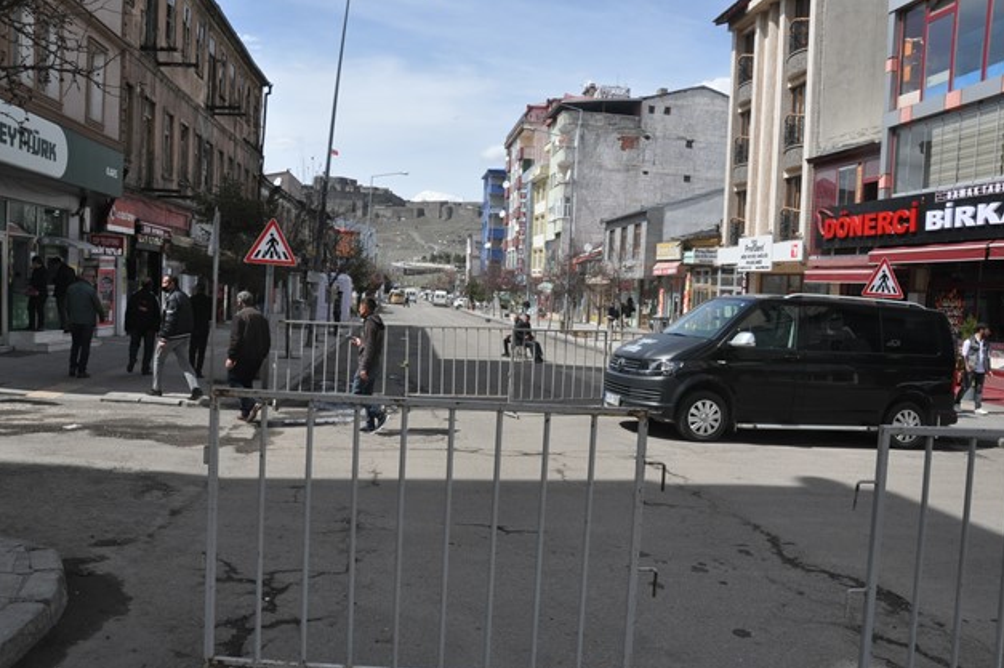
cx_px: 508
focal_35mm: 28
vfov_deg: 46.3
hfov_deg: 65.5
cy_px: 333
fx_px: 780
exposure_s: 1/640
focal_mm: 18
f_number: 13
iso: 800
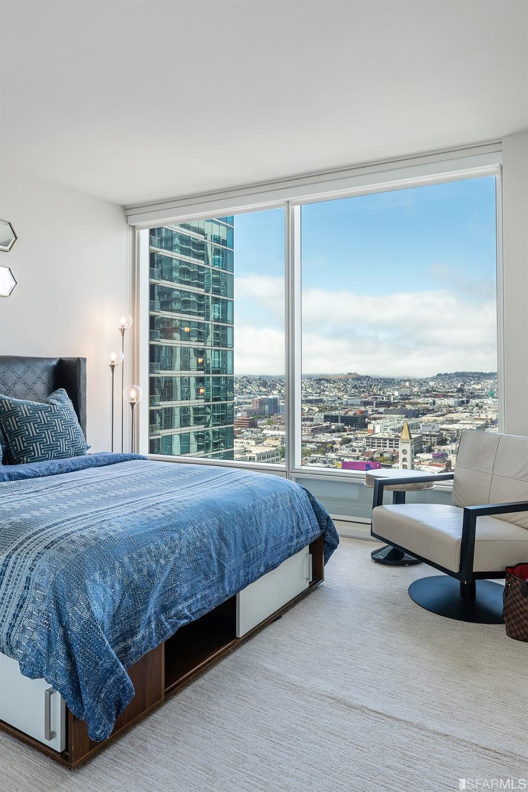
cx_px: 264
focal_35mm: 24
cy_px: 396
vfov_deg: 73.7
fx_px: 528
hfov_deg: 53.1
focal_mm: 24
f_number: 11
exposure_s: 1/15
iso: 100
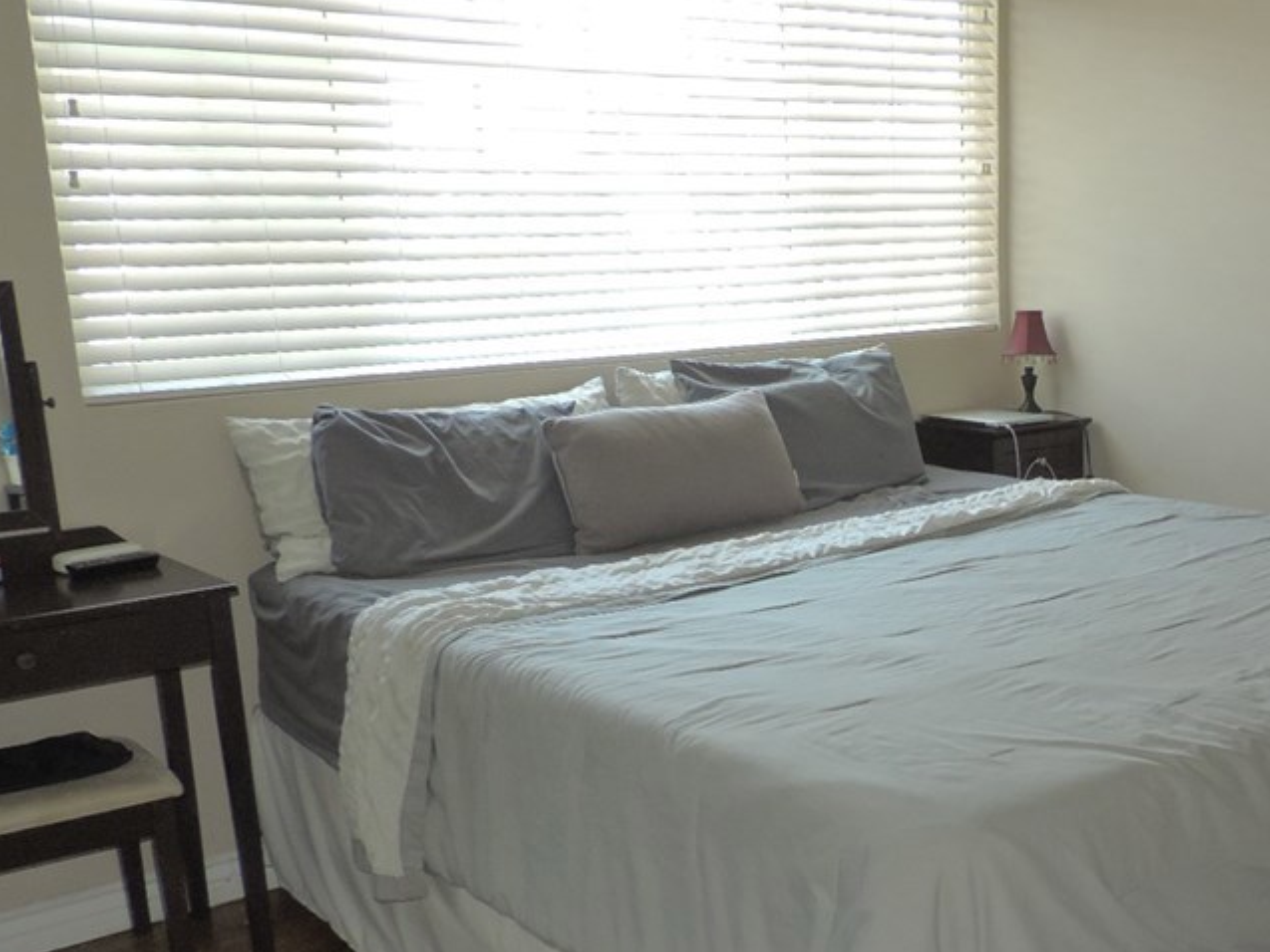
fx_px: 1651
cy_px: 621
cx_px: 951
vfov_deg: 32.0
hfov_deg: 40.9
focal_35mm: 45
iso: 400
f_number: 3.1
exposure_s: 1/125
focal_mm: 4.9
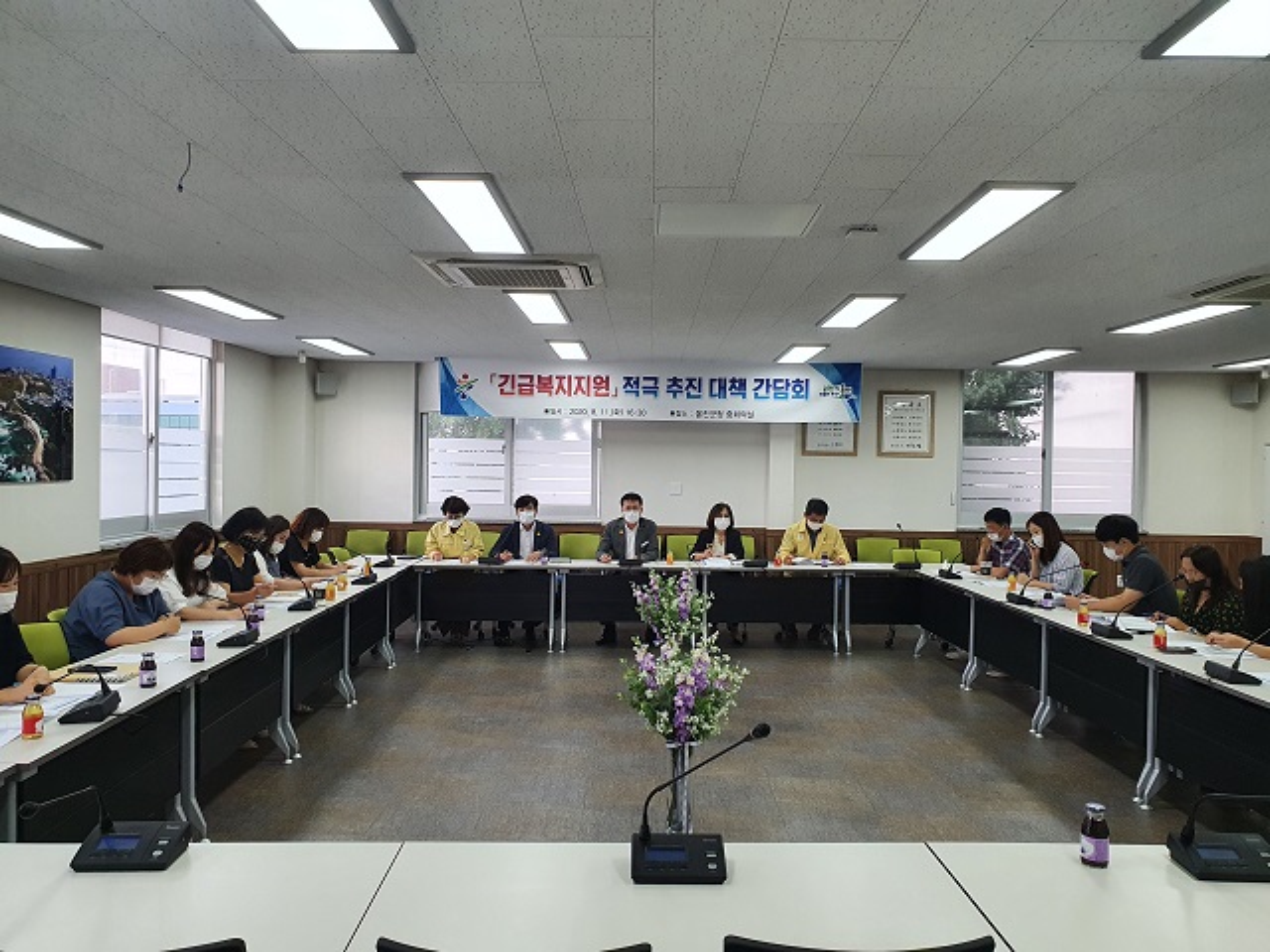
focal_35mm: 26
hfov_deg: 67.3
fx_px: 954
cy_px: 476
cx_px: 635
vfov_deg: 53.1
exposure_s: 1/120
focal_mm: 4.32
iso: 160
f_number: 2.4
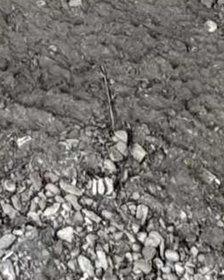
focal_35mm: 131
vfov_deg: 10.1
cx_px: -158
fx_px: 1086
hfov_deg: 11.1
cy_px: -598
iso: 320
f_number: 2.2
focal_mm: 2.22
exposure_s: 1/99
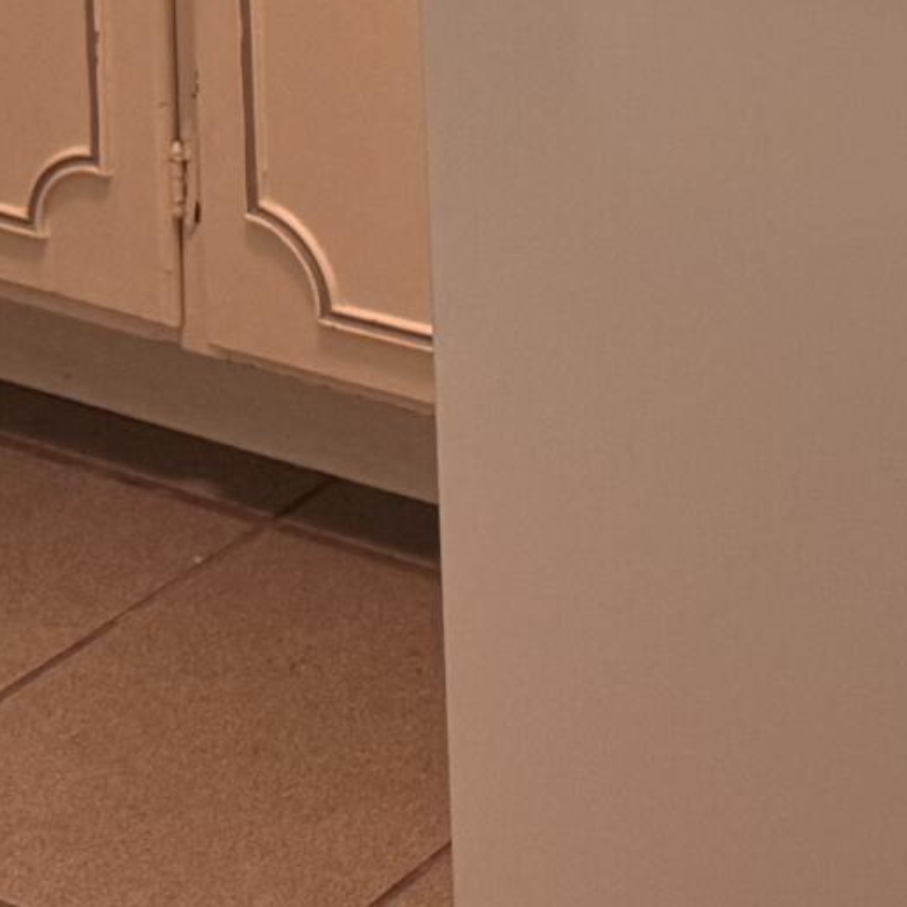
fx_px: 3646
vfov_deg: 12.4
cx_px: 2093
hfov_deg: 11.8
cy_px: -963
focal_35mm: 123
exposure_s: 1/60
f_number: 1.78
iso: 125
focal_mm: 6.76
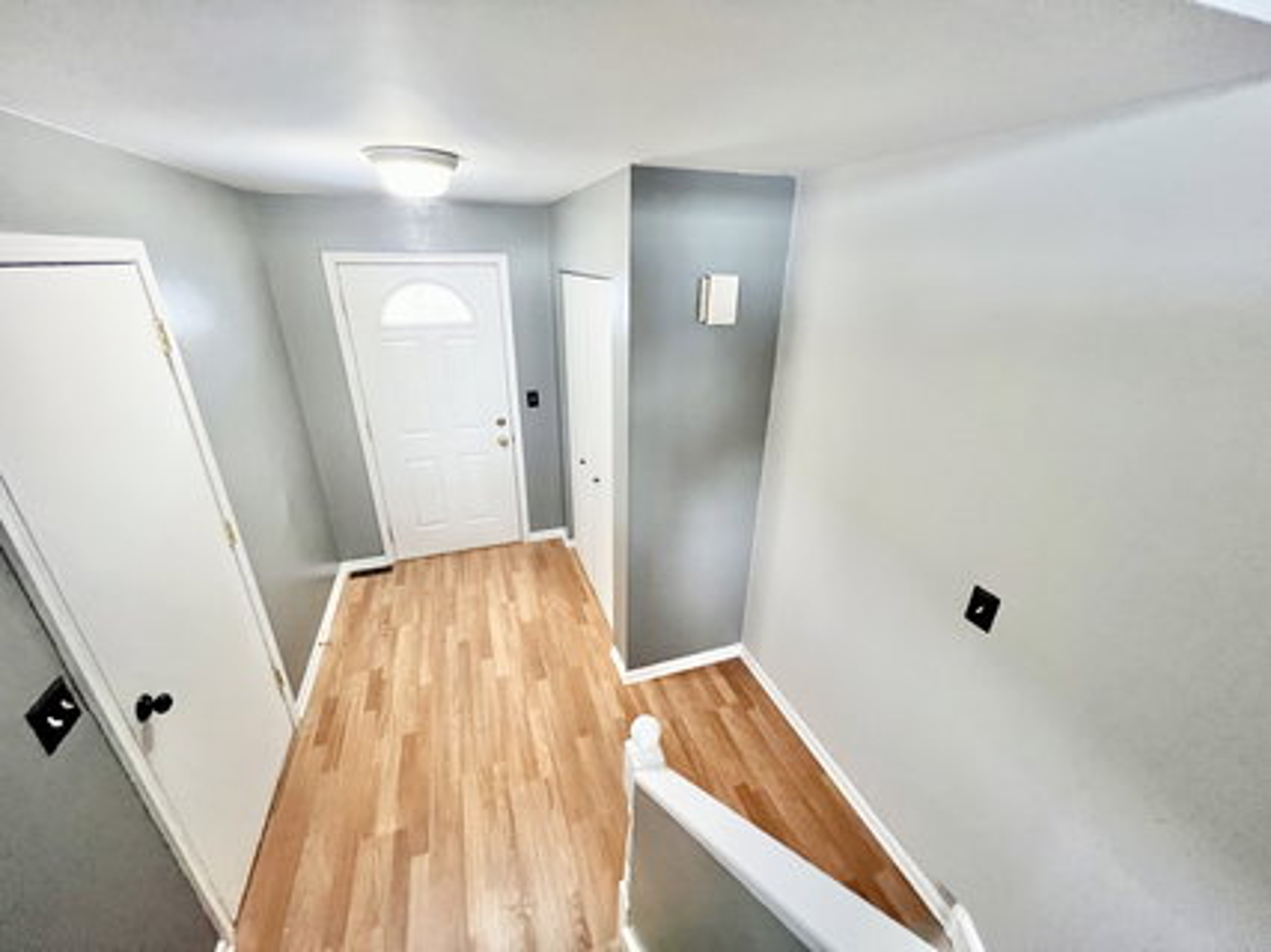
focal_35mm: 13
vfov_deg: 89.9
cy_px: 476
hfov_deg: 106.2
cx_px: 636
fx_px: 477
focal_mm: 1.57
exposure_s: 1/60
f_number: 1.8
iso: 1000
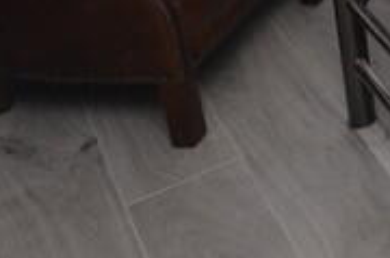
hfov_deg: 15.9
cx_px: 826
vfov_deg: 12.0
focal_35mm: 94
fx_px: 1014
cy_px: -343
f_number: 4
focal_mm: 11
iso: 400
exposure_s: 1/60
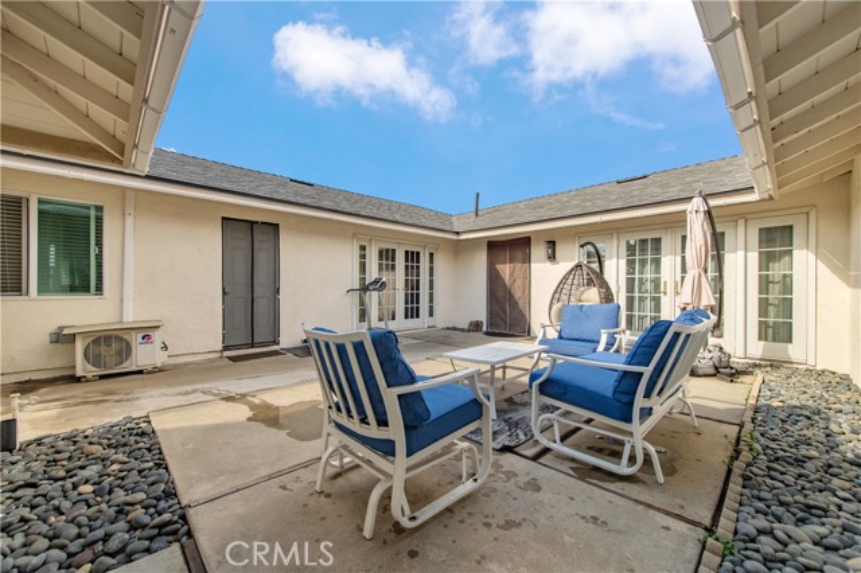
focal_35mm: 14
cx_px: 430
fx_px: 335
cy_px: 286
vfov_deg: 81.1
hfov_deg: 104.3
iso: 110
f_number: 5.6
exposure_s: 1/250
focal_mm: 14
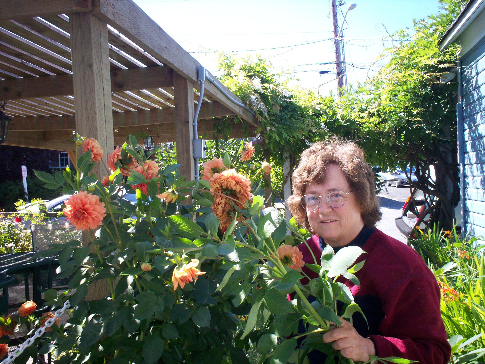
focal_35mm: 36
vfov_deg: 39.7
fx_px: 504
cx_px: 242
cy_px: 182
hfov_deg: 51.4
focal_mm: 6
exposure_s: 1/136
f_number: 4.5
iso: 100
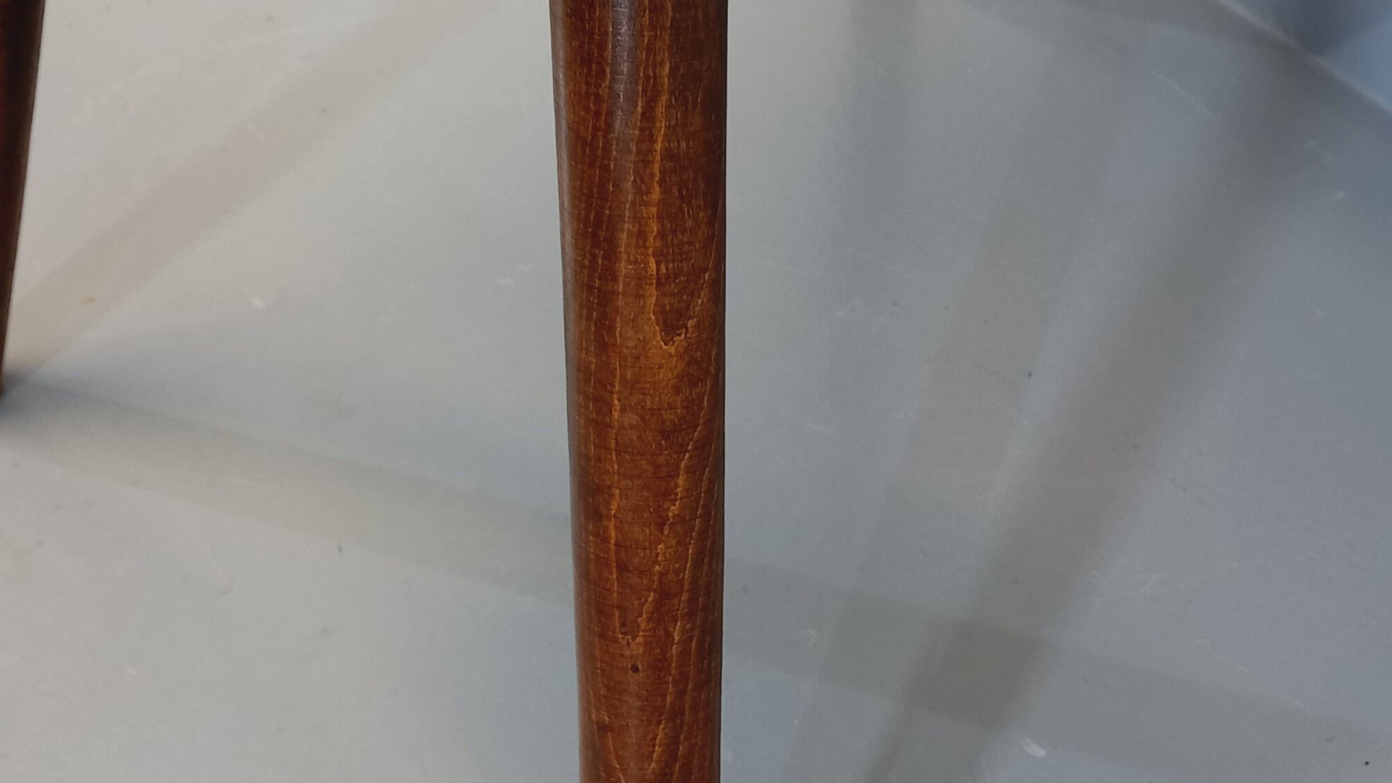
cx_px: 973
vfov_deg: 22.2
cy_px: 388
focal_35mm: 54
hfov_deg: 37.9
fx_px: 1993
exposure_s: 1/49
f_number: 1.8
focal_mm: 4.65
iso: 250
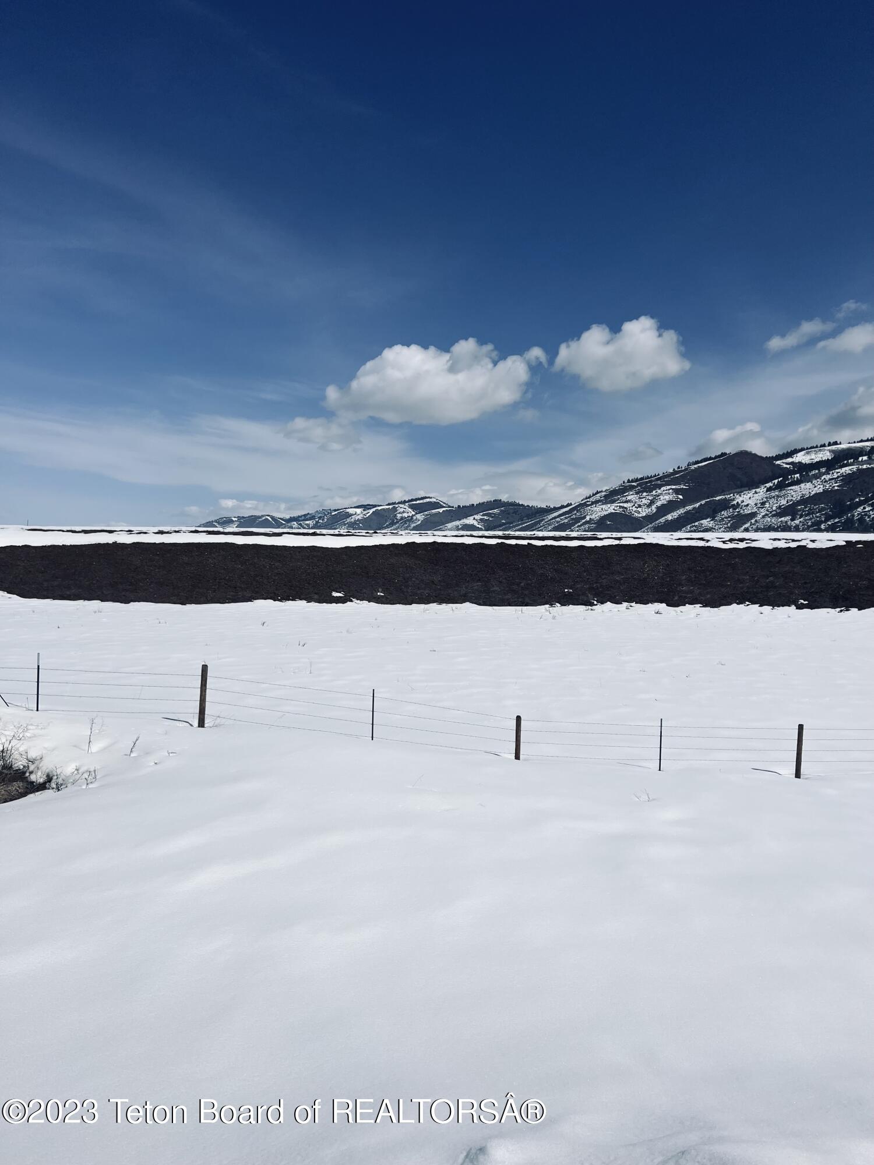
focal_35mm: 26
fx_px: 875
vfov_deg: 67.3
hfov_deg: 53.1
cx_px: 437
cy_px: 582
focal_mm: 5.7
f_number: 1.5
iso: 40
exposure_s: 1/16393
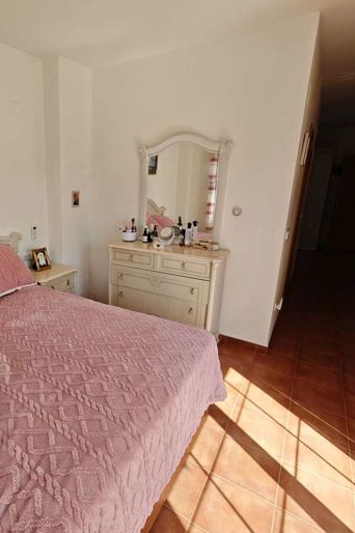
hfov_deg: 58.9
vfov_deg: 84.0
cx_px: 93
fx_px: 296
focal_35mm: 20
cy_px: 263
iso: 50
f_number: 2.2
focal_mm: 2.16
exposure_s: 1/126
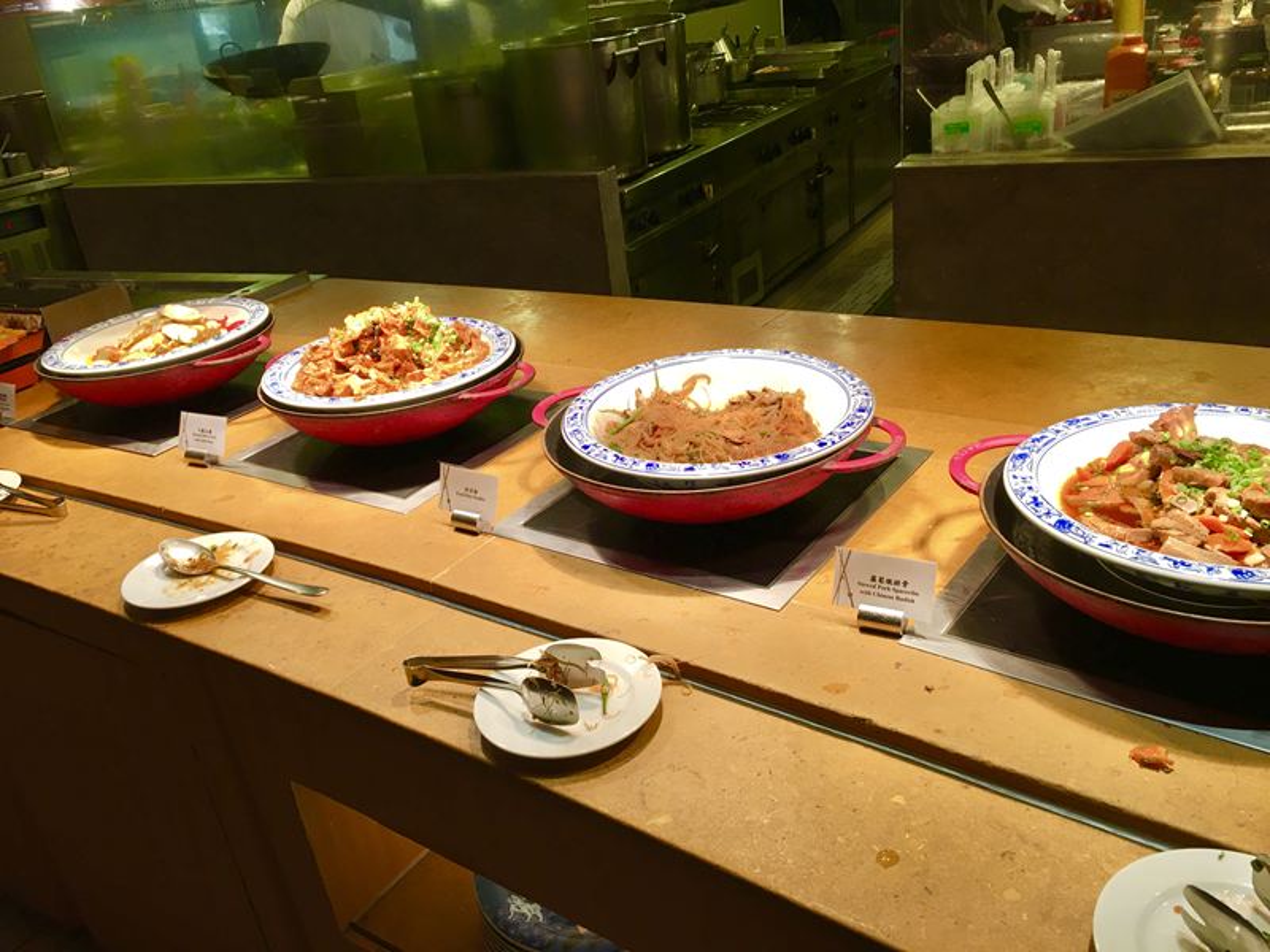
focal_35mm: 29
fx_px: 1064
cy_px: 476
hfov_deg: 61.7
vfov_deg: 48.2
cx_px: 635
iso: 25
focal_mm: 4.15
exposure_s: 1/40
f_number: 2.2
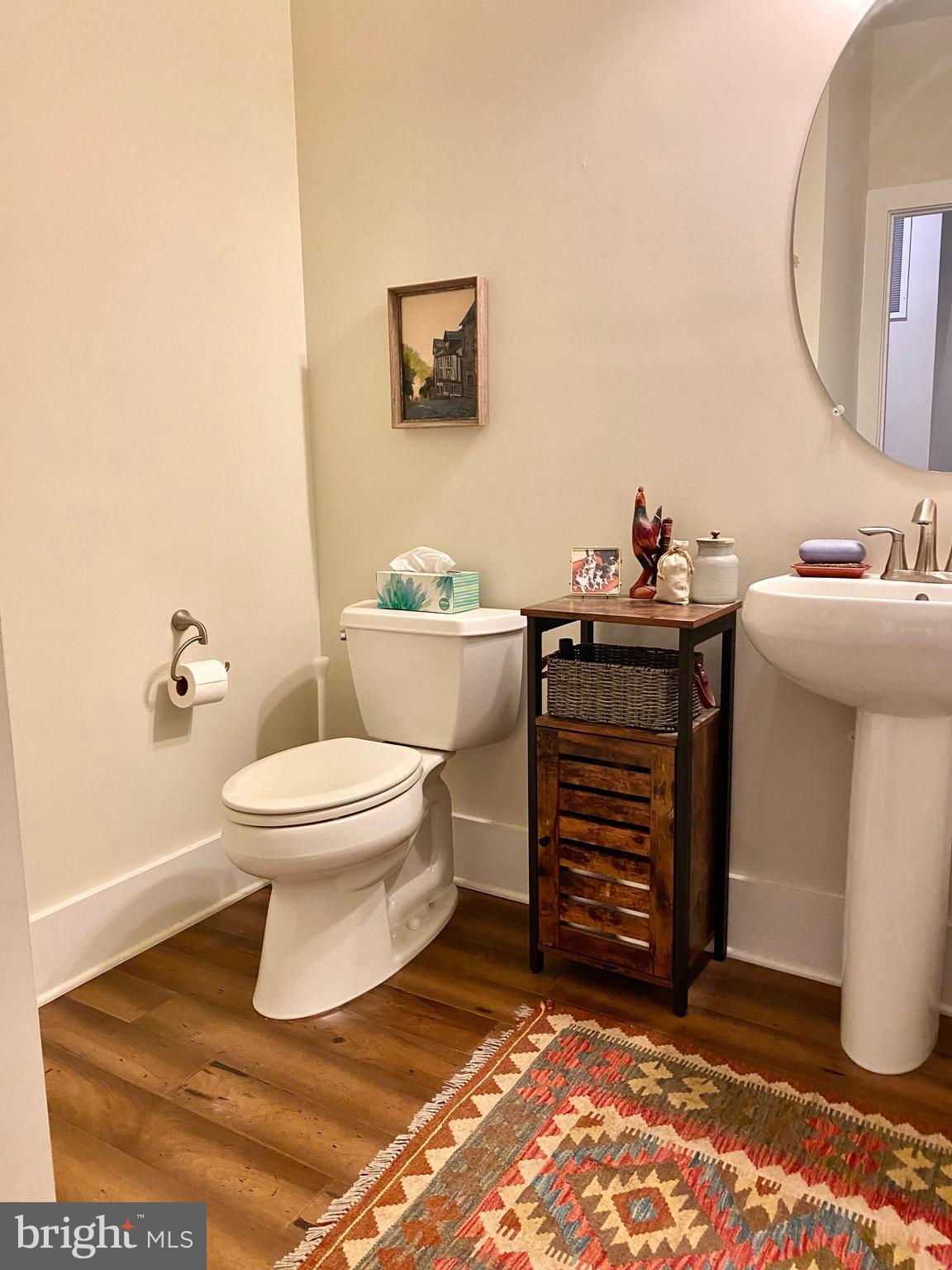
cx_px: 476
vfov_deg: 67.3
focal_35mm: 26
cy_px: 635
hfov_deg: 53.1
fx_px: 953
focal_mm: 4.25
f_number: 1.8
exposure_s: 1/60
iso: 200
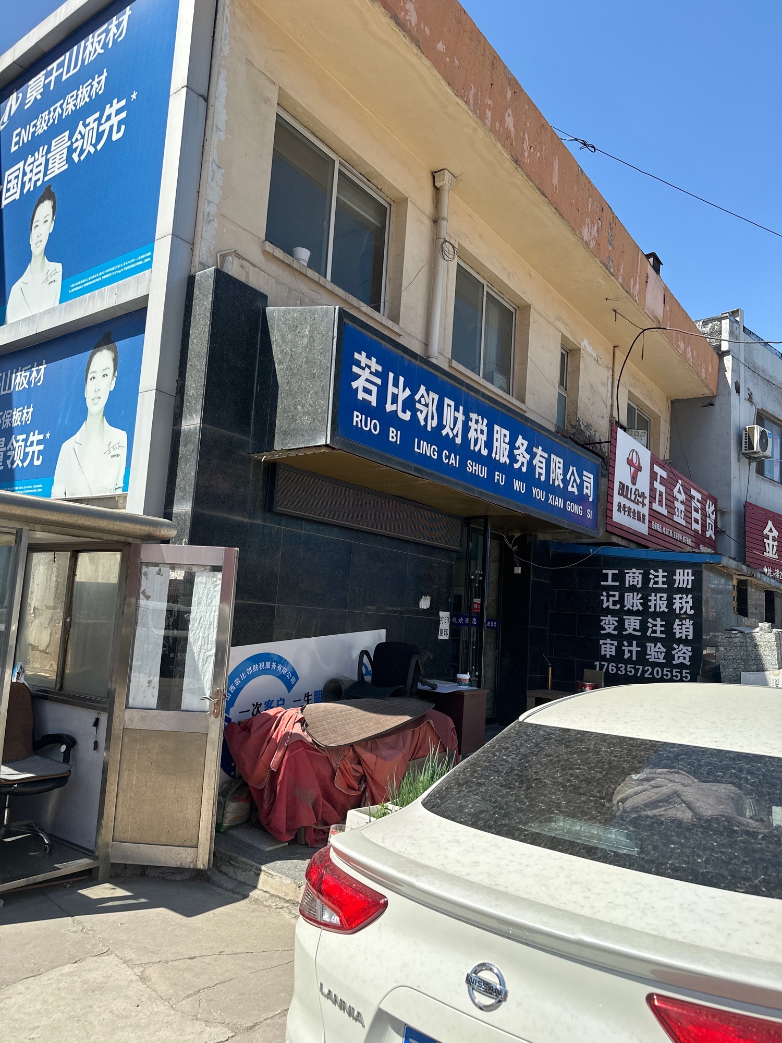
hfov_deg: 56.8
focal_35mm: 24
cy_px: 522
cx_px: 391
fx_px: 723
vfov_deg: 71.6
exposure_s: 1/3247
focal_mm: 6.86
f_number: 1.78
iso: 80
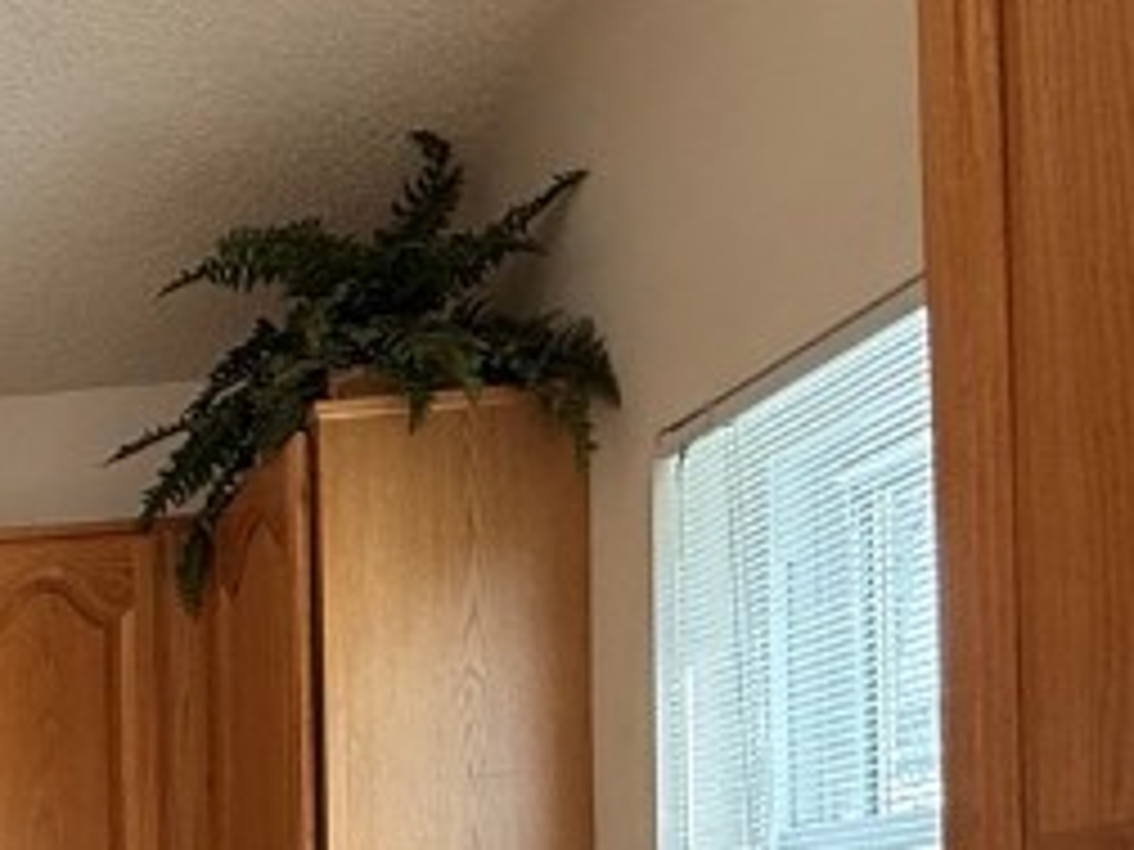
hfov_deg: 25.3
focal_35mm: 57
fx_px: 1867
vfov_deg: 23.3
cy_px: 1048
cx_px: -580
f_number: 2.2
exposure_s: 1/60
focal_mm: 2.22
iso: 200
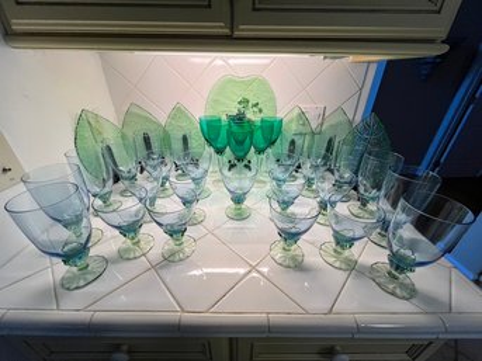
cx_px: 241
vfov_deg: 89.9
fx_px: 181
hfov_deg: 106.2
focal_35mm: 13
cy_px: 180
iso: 125
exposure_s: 1/120
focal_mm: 1.57
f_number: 1.8
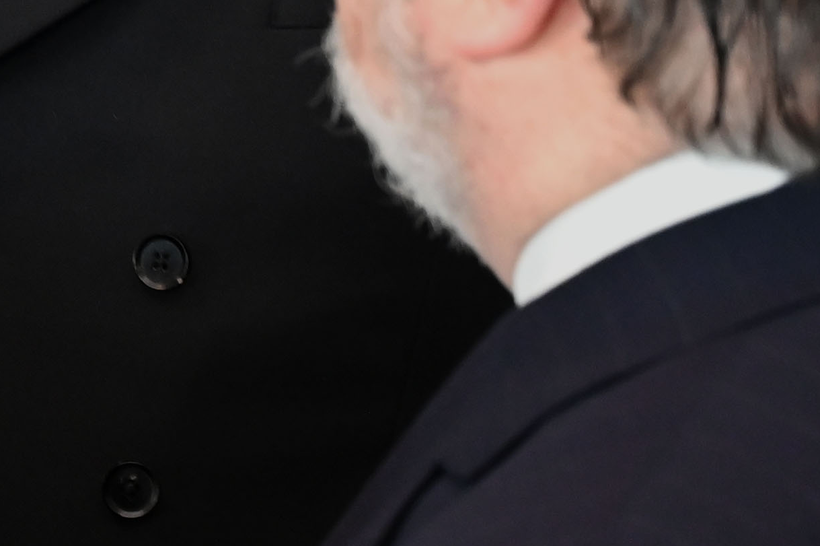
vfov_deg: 5.4
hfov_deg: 7.9
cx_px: -572
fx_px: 5759
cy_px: -197
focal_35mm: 253
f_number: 4
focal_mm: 51
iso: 2500
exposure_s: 1/125
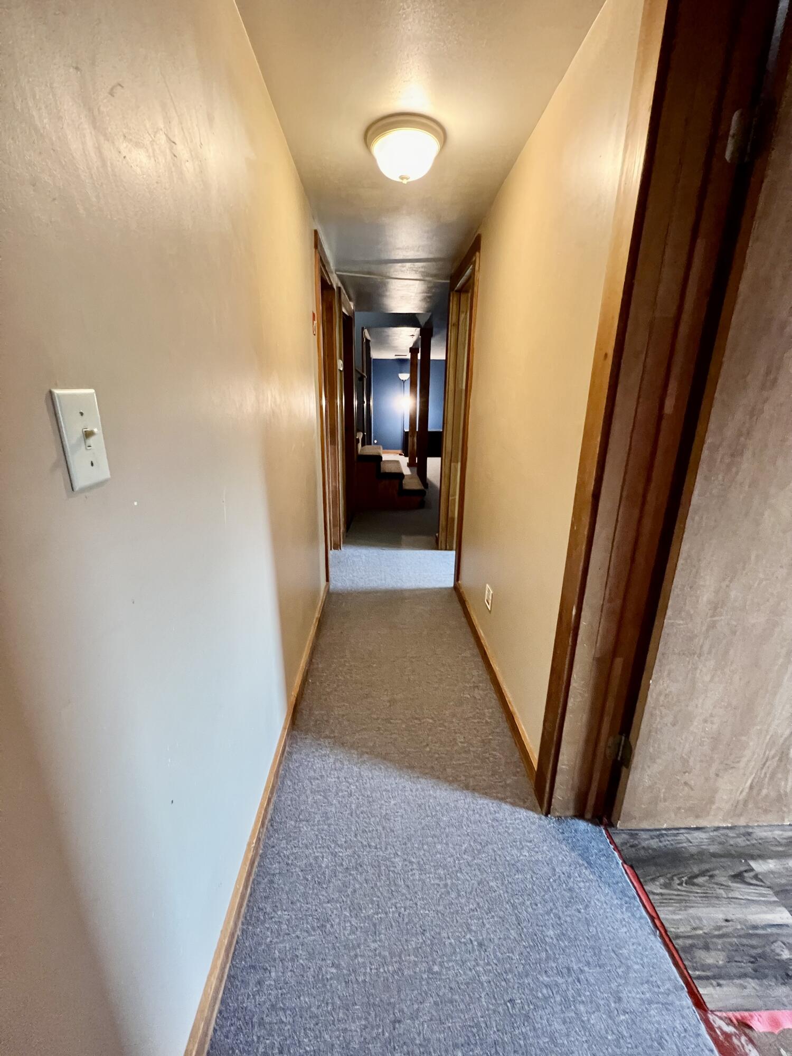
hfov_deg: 89.9
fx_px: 397
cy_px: 528
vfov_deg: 106.2
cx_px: 396
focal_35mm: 13
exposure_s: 1/60
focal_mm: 1.57
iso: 640
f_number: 1.8
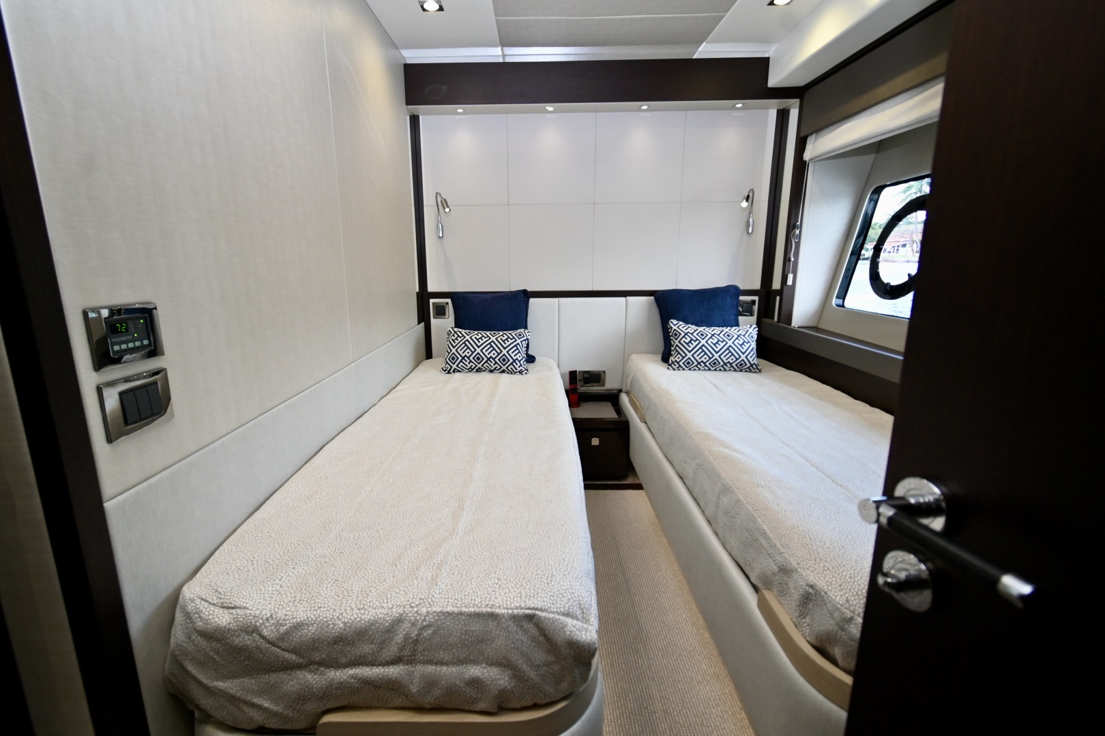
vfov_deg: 77.3
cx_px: 552
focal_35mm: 15
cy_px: 368
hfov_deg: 100.4
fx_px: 460
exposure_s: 1/125
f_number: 4.5
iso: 800
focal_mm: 10
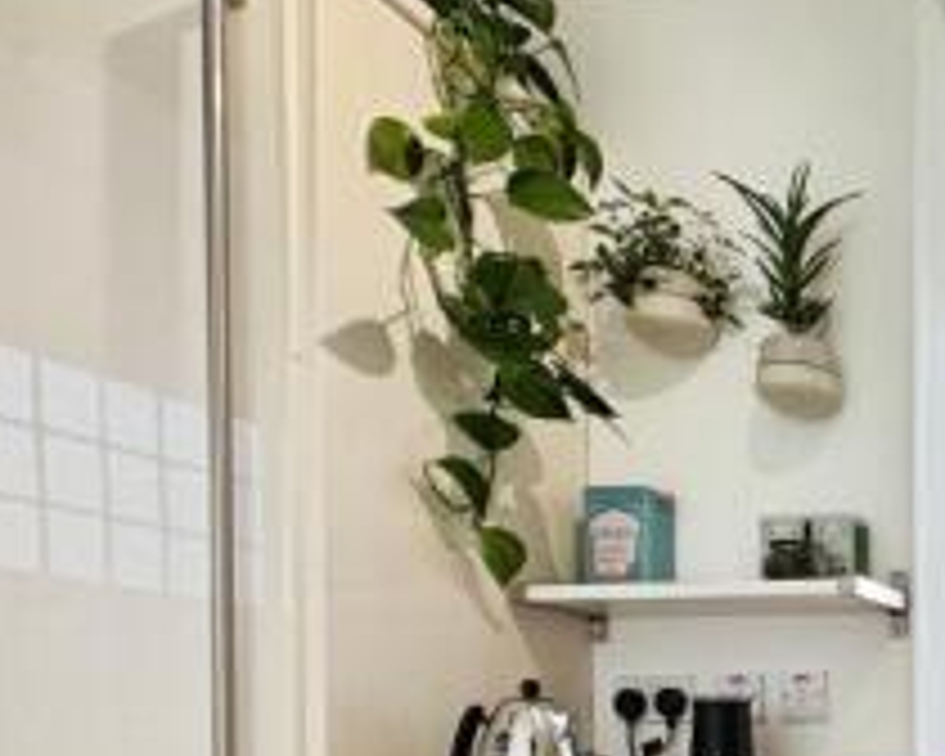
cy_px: 862
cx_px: 1289
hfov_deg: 32.6
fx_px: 1063
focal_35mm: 38
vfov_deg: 33.4
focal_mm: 2.22
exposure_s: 1/108
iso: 40
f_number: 2.2
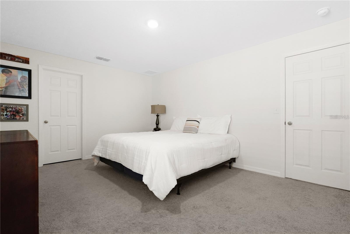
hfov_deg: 95.0
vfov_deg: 72.0
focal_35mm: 16
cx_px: 175
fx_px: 160
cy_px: 117
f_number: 5.6
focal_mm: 11
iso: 800
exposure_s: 1/60
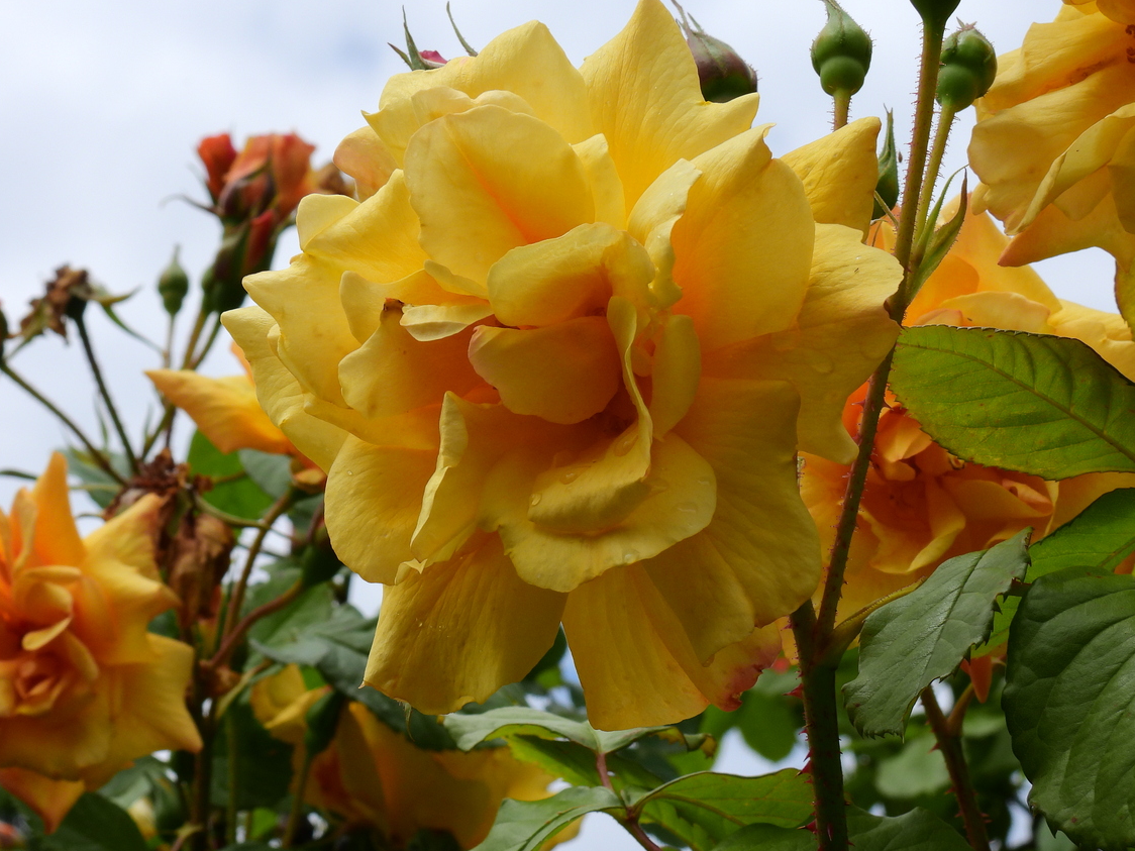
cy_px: 414
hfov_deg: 15.0
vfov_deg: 11.3
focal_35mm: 131
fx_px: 4295
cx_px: 494
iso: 100
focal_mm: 20.5
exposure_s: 1/800
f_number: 5.6
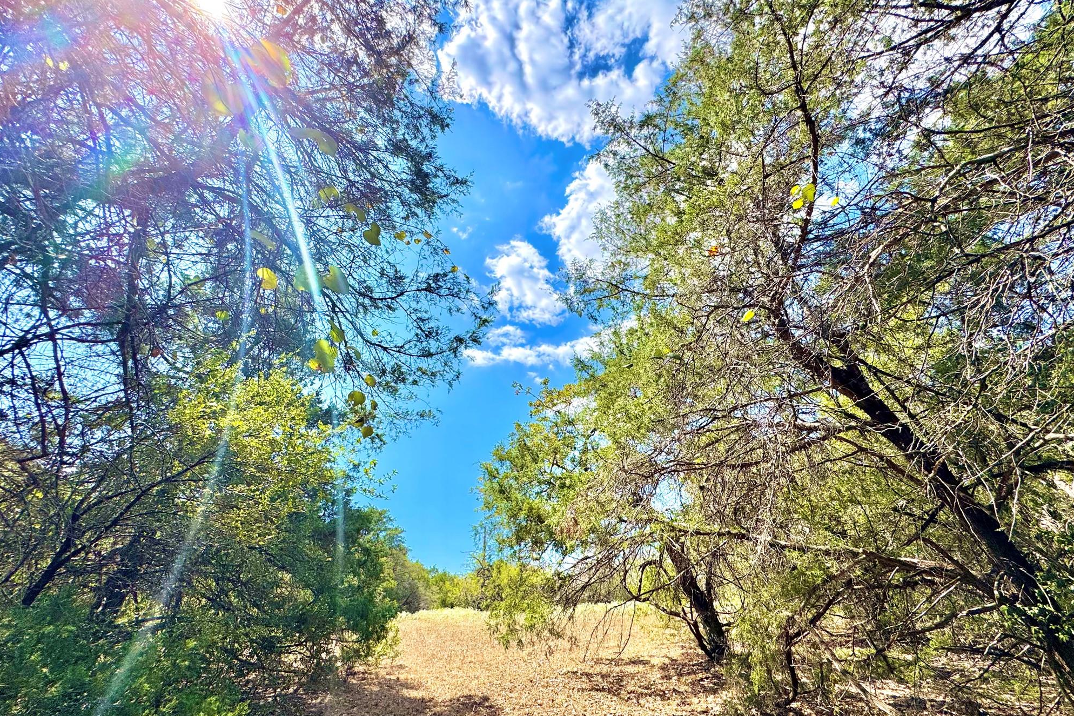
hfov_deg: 100.4
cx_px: 542
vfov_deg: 77.2
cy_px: 380
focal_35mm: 15
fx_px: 447
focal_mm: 2.22
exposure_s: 1/2208
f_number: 2.2
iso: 50
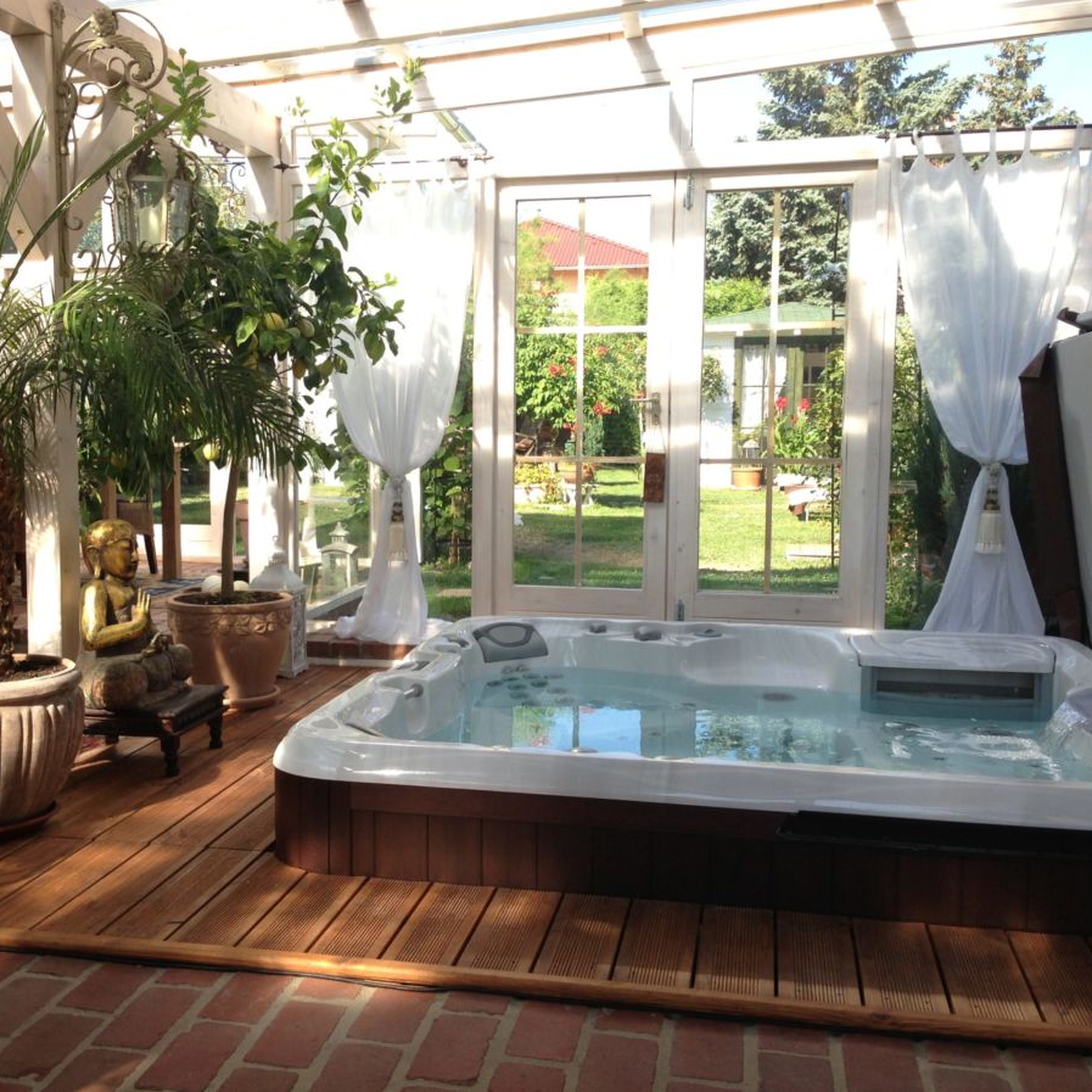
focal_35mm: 39
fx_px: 1392
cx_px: 433
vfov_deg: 42.8
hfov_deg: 42.6
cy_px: 545
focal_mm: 4.13
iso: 50
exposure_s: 1/317
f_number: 2.4
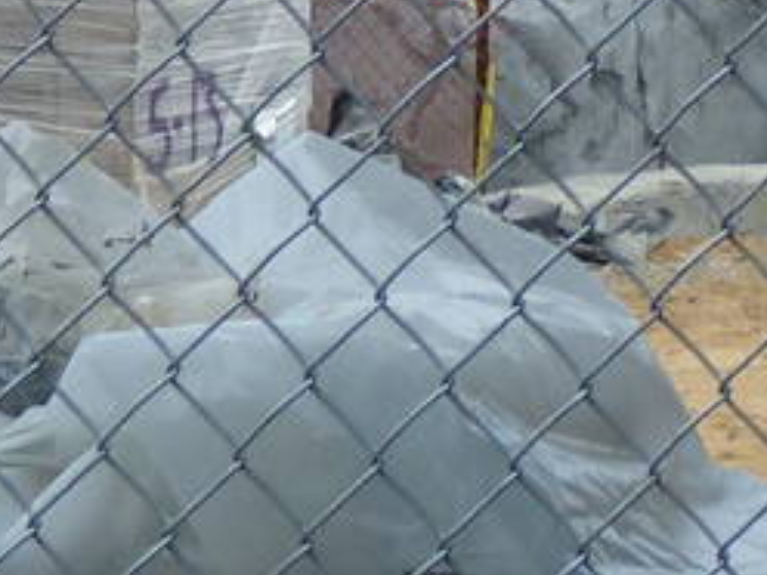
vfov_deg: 2.8
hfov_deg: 3.8
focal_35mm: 517
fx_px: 11455
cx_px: -365
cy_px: -983
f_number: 4.5
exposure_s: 1/250
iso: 80
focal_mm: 14.5
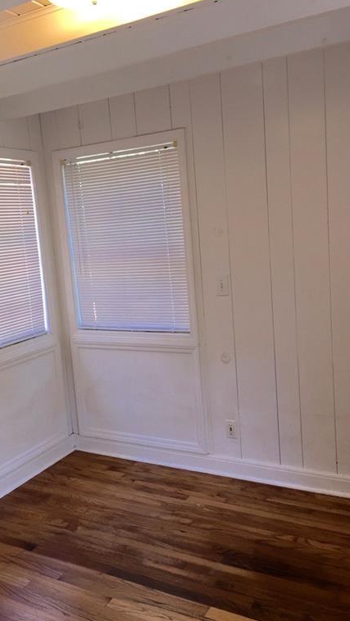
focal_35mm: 32
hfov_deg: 36.6
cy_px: 307
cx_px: 150
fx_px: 527
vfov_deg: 61.0
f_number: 2.2
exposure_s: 1/30
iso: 50
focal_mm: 4.15
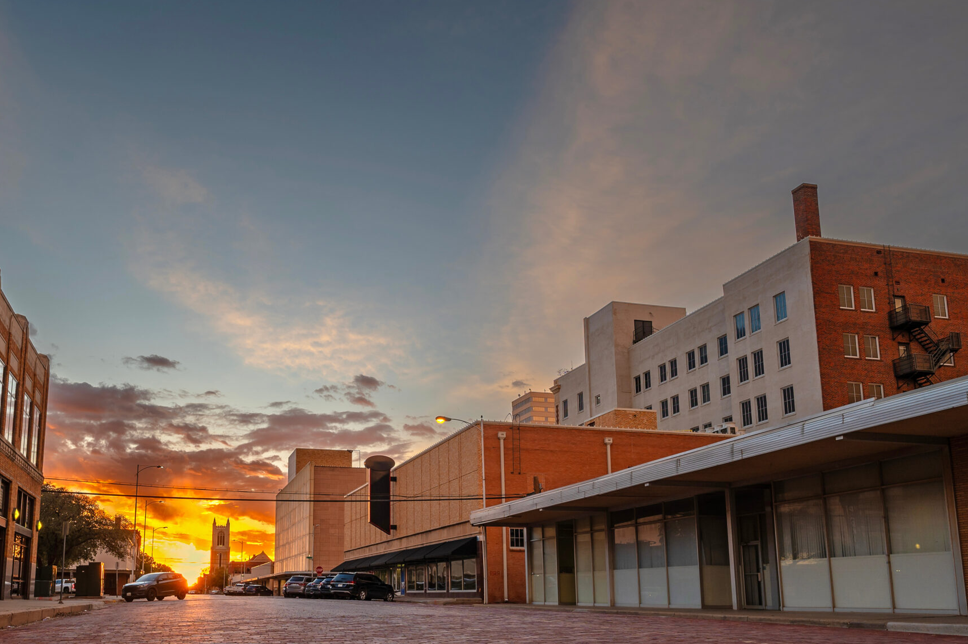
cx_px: 348
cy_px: 458
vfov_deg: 42.6
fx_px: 806
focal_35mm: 30
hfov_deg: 60.9
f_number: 9
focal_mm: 20
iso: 100
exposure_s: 1/30
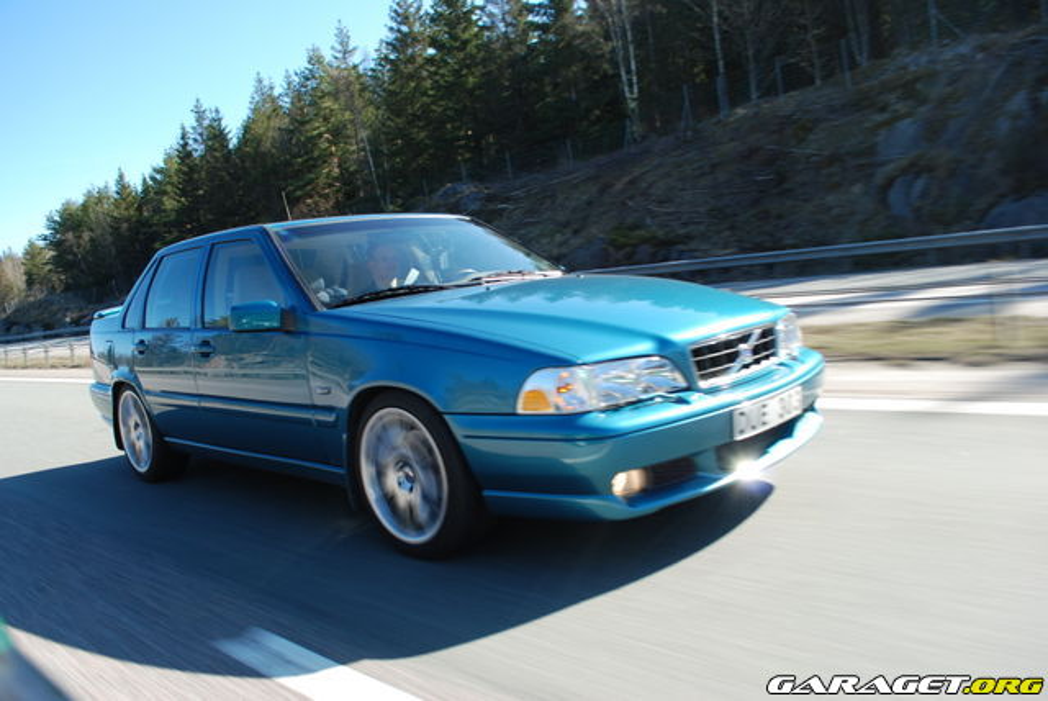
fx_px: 787
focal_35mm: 27
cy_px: 350
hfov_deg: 67.3
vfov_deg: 48.0
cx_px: 524
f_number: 6.3
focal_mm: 18
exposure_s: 1/160
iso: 100
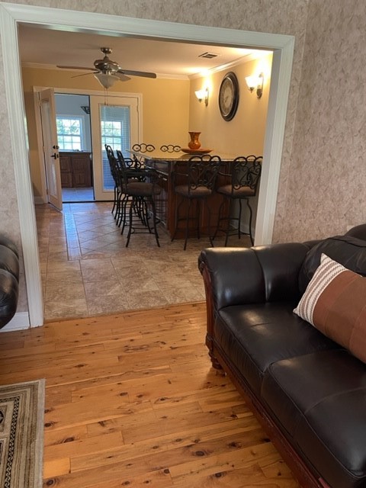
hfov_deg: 53.1
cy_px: 244
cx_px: 183
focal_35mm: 26
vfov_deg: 67.3
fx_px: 367
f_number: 1.6
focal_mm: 5.1
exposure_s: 1/60
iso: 250
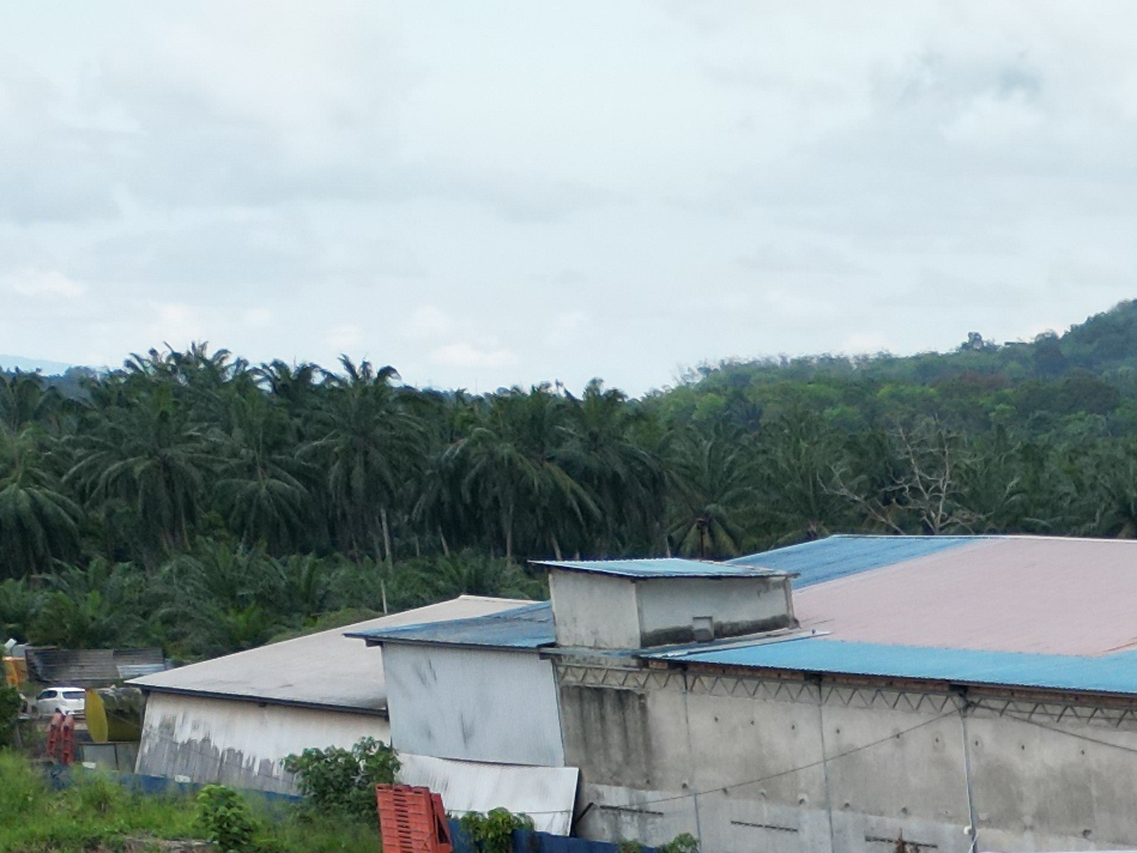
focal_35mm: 102
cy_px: 1593
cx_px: 1934
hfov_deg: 16.6
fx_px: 3351
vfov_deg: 13.0
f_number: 1.7
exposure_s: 1/800
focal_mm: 6.72
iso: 200
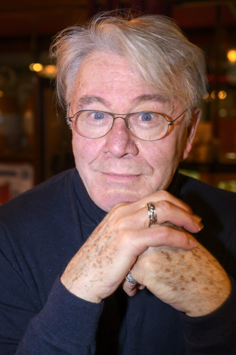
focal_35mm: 56
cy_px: 178
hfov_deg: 24.2
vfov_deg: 35.7
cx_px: 118
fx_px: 552
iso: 800
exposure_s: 1/60
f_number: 5
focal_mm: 56
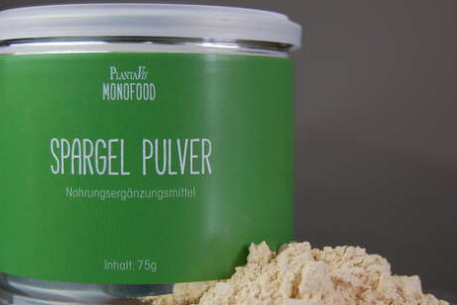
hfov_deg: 24.8
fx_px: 1041
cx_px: 236
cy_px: 180
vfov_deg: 16.6
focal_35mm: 82
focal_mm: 42
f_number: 5.3
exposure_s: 1/80
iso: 400
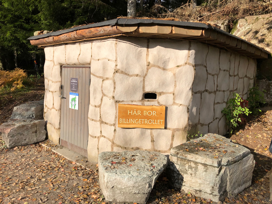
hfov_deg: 63.4
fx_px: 220
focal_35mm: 28
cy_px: 102
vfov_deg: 49.7
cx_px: 136
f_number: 1.8
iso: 20
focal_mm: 3.99
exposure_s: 1/1715
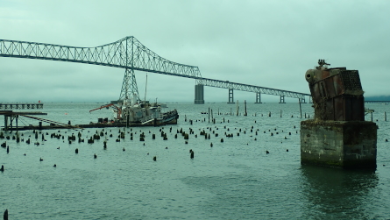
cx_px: 194
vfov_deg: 21.8
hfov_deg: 37.8
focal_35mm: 55
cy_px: 81
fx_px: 569
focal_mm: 9.01
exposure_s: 1/800
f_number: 4.5
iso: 100
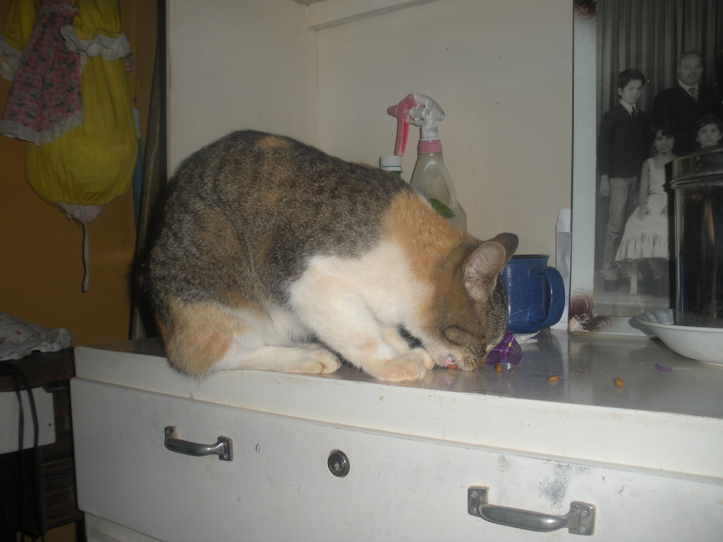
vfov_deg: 39.7
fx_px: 752
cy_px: 271
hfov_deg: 51.4
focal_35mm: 36
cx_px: 362
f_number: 3.5
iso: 64
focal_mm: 6.3
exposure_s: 1/60
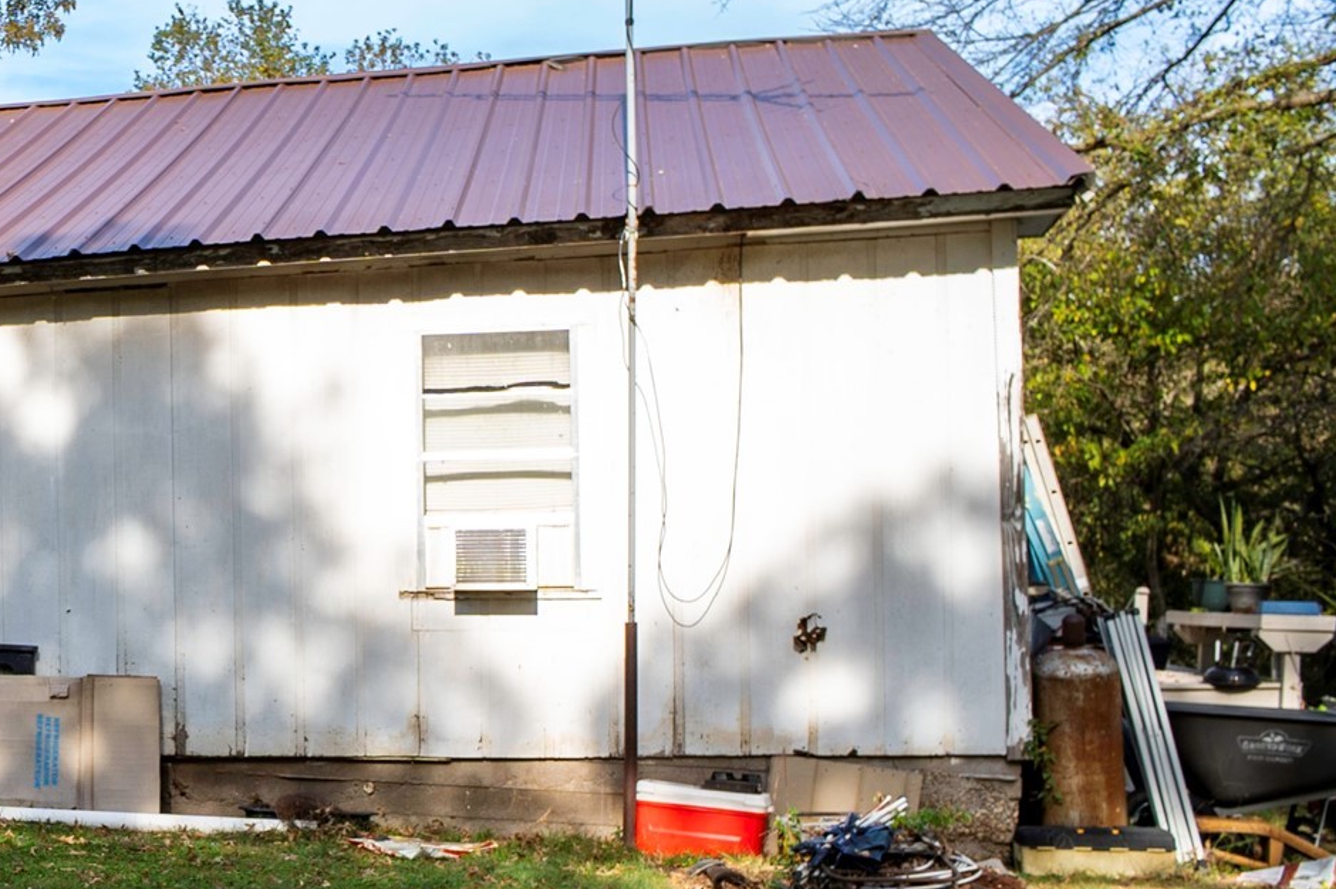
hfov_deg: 34.6
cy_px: 628
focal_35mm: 52
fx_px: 1929
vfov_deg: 25.8
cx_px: -7
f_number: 6.3
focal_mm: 16
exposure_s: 1/160
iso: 100
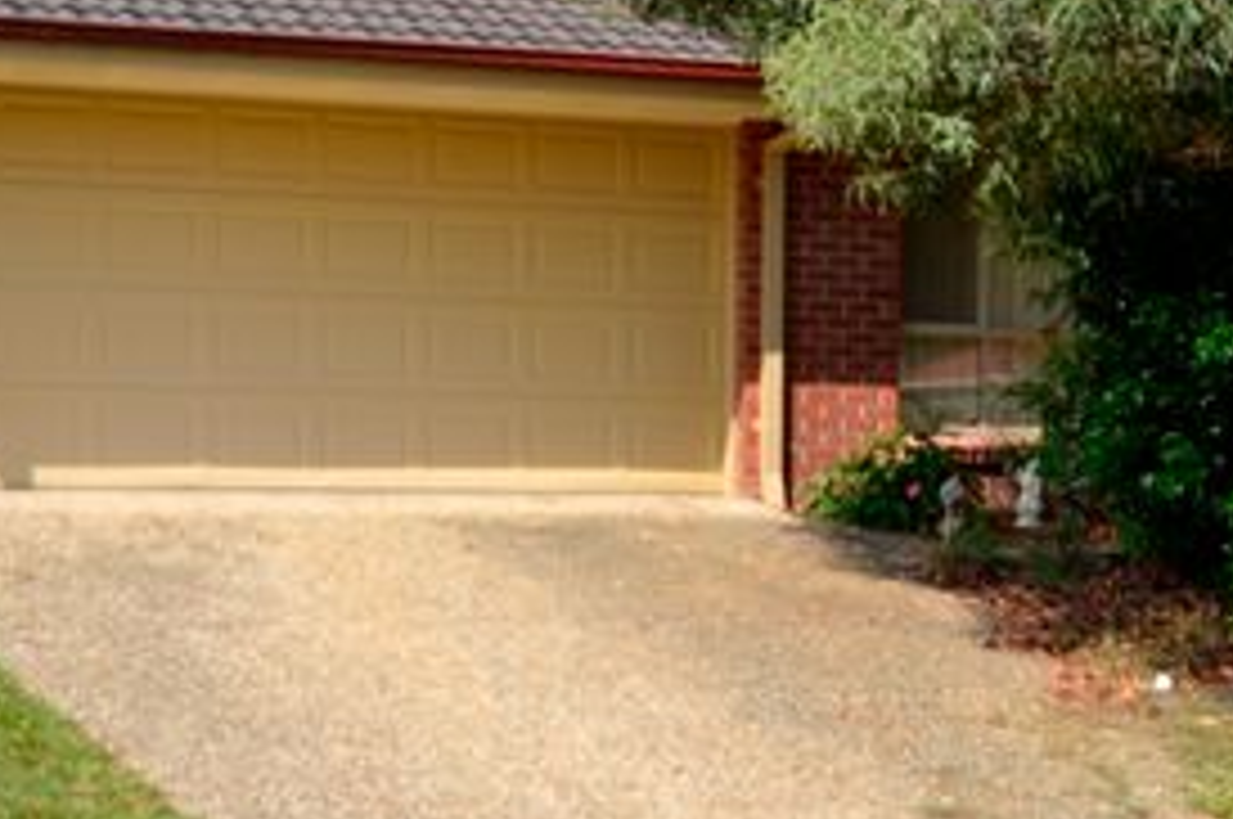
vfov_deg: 20.3
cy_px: 421
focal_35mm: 67
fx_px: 2292
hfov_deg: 30.1
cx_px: 594
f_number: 9
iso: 100
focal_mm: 26
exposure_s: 1/200
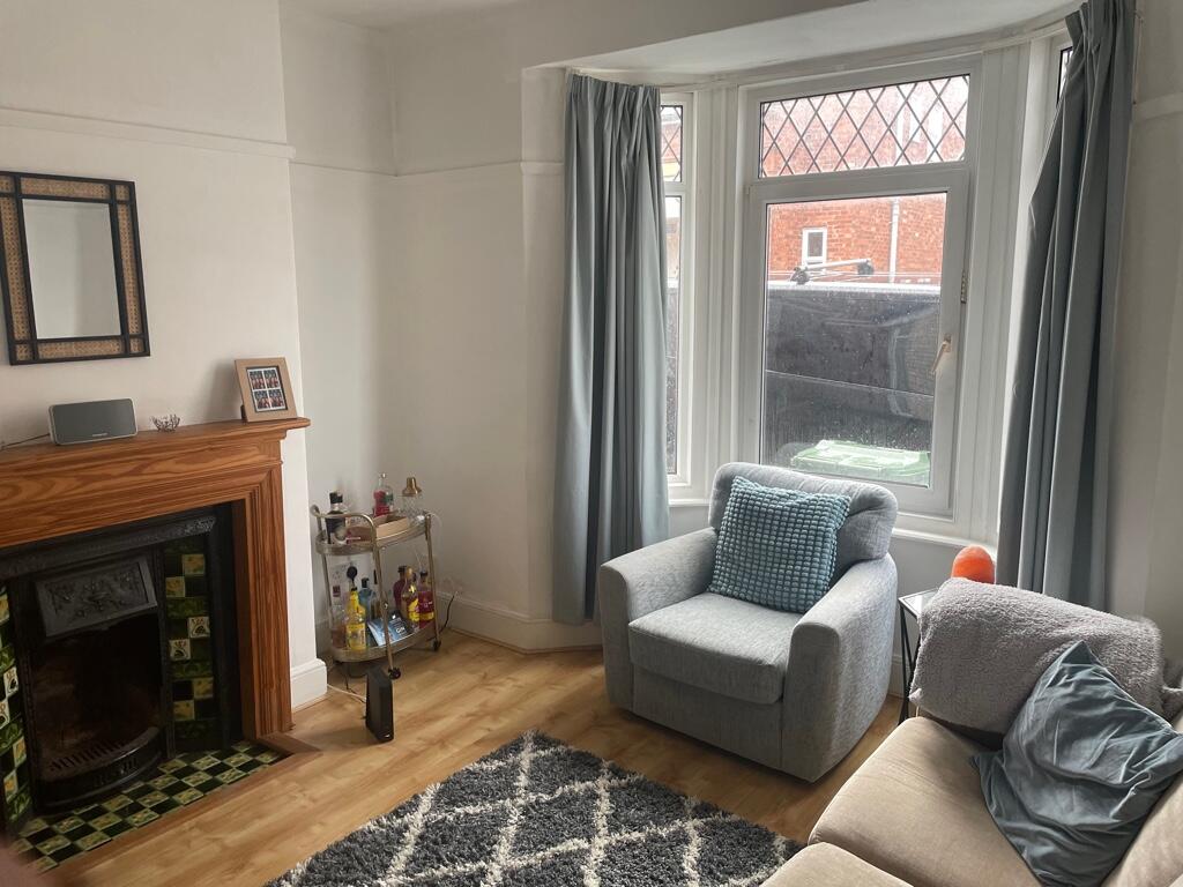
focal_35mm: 26
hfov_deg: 67.3
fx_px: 889
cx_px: 592
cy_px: 444
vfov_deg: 53.1
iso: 125
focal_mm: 4.2
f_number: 1.6
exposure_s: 1/100
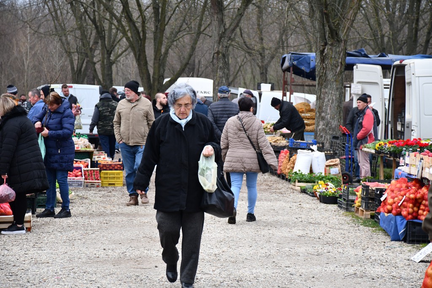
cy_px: 144
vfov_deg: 10.2
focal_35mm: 135
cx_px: 216
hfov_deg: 15.2
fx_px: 1620
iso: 800
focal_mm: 90
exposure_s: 1/500
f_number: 5.3
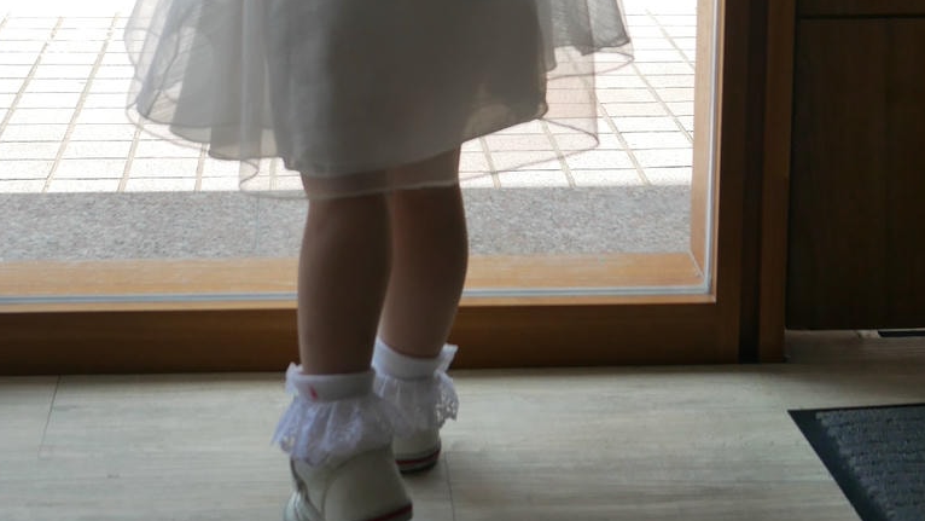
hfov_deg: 23.4
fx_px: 2232
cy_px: -236
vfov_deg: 12.7
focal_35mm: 91
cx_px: 424
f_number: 3.5
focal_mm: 20
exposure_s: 1/500
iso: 200
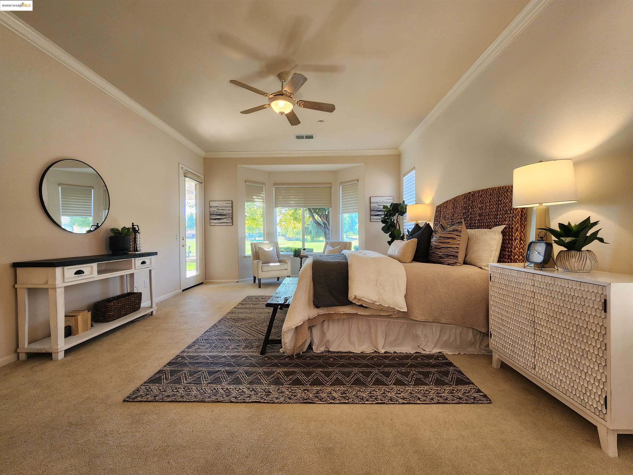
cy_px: 238
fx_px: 238
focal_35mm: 13
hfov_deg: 106.2
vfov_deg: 89.9
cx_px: 316
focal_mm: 2.2
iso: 100
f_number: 2.2
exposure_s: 1/60
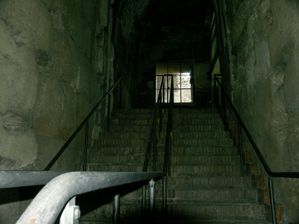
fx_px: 276
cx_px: 150
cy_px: 112
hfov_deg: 56.8
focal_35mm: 32
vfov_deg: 44.2
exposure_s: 1/50
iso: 200
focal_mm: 8.4
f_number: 2.8
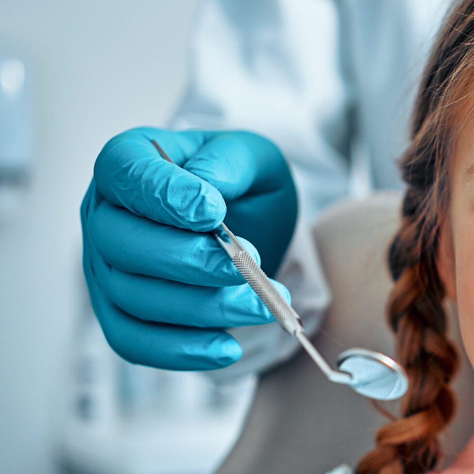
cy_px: 294
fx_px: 1208
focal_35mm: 78
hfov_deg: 20.3
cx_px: 618
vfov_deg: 22.1
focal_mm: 35
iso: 320
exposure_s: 1/160
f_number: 2.5
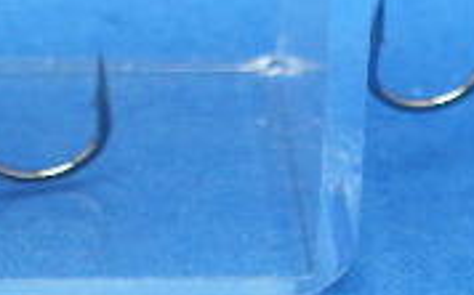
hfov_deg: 17.6
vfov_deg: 10.2
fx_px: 1523
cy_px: -298
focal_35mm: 118
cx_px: 149
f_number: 2.3
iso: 500
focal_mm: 5.5
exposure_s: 1/45
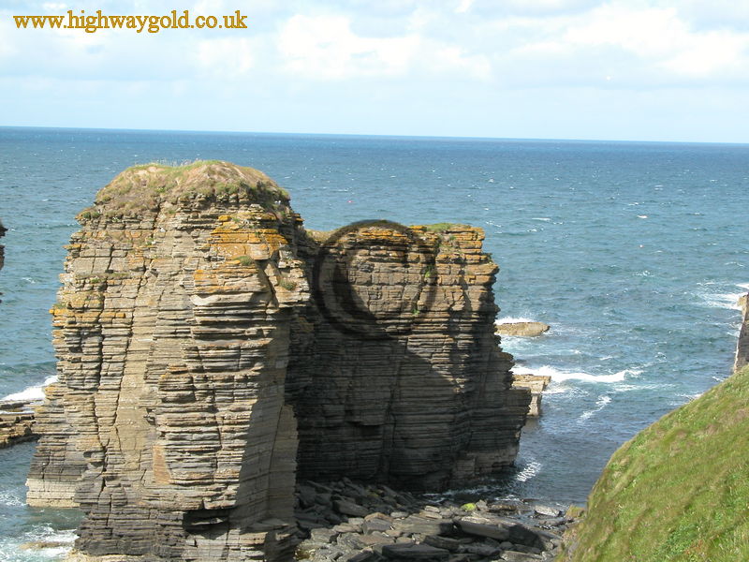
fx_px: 1688
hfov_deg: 25.0
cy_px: 281
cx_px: 374
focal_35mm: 78
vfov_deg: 18.9
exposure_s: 1/244
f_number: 5.4
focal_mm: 19.9
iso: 100
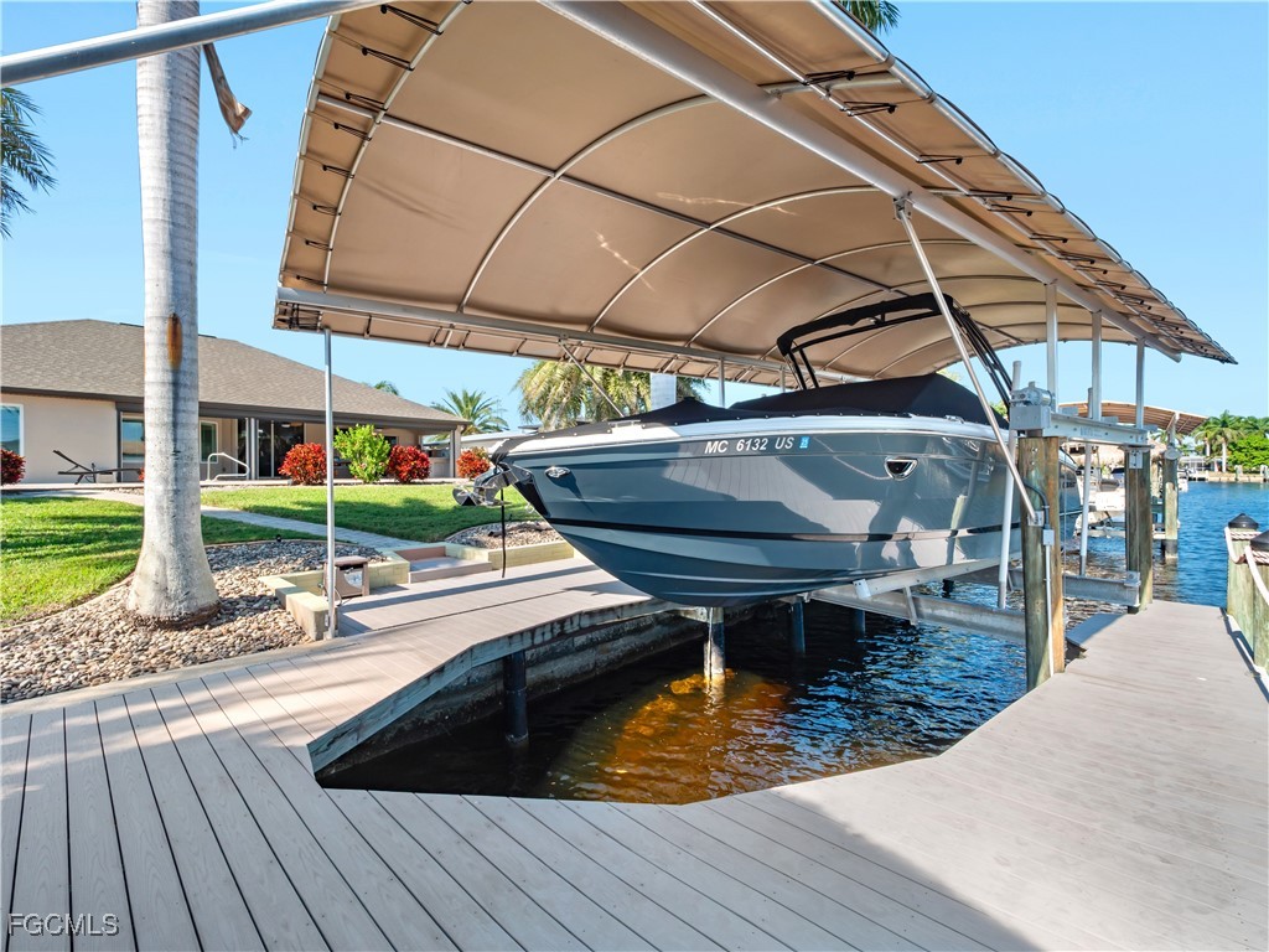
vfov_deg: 85.7
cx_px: 634
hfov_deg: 102.1
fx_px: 513
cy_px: 476
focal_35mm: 14
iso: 200
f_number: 7.1
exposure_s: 1/160
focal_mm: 7
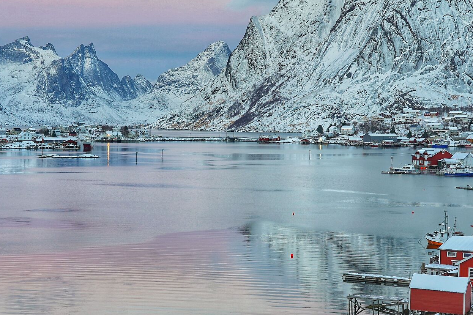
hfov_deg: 25.5
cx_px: 142
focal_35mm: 79
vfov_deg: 17.3
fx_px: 1038
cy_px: 173
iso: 200
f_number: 9
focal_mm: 41
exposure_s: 1/10
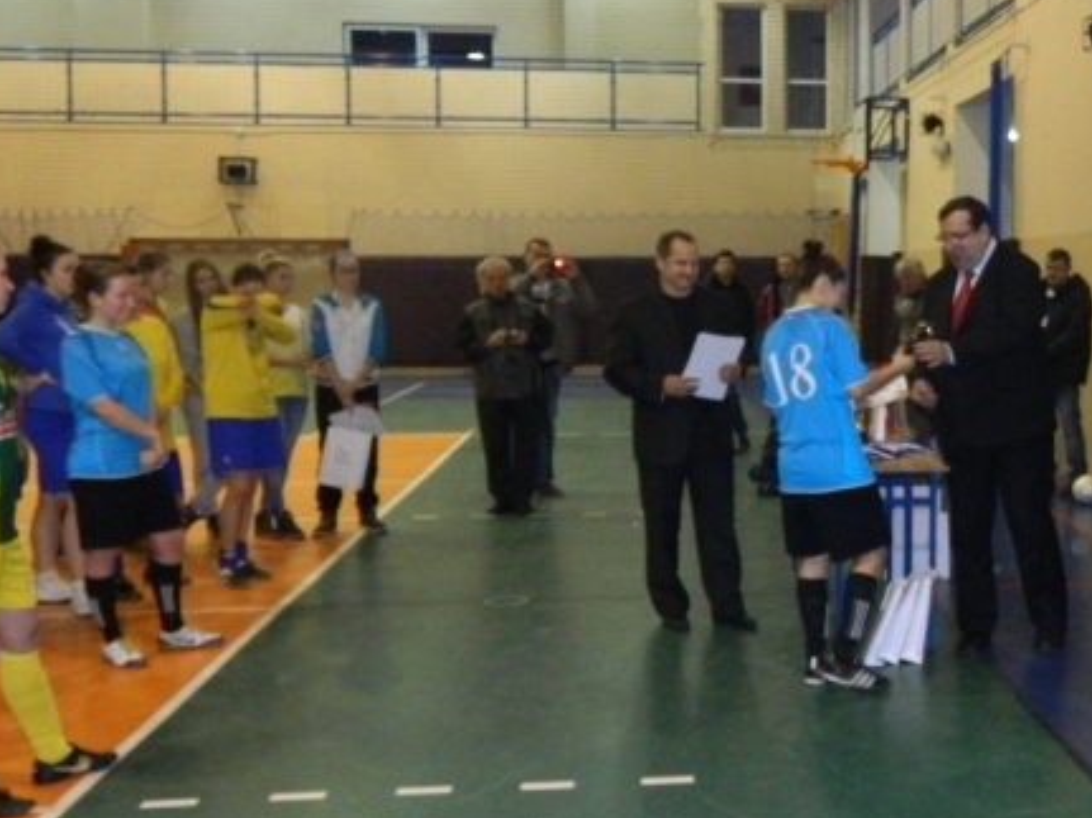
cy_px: 377
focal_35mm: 52
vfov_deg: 28.0
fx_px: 1640
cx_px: 910
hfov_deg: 35.4
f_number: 3.2
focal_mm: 5.1
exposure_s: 1/30
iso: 400
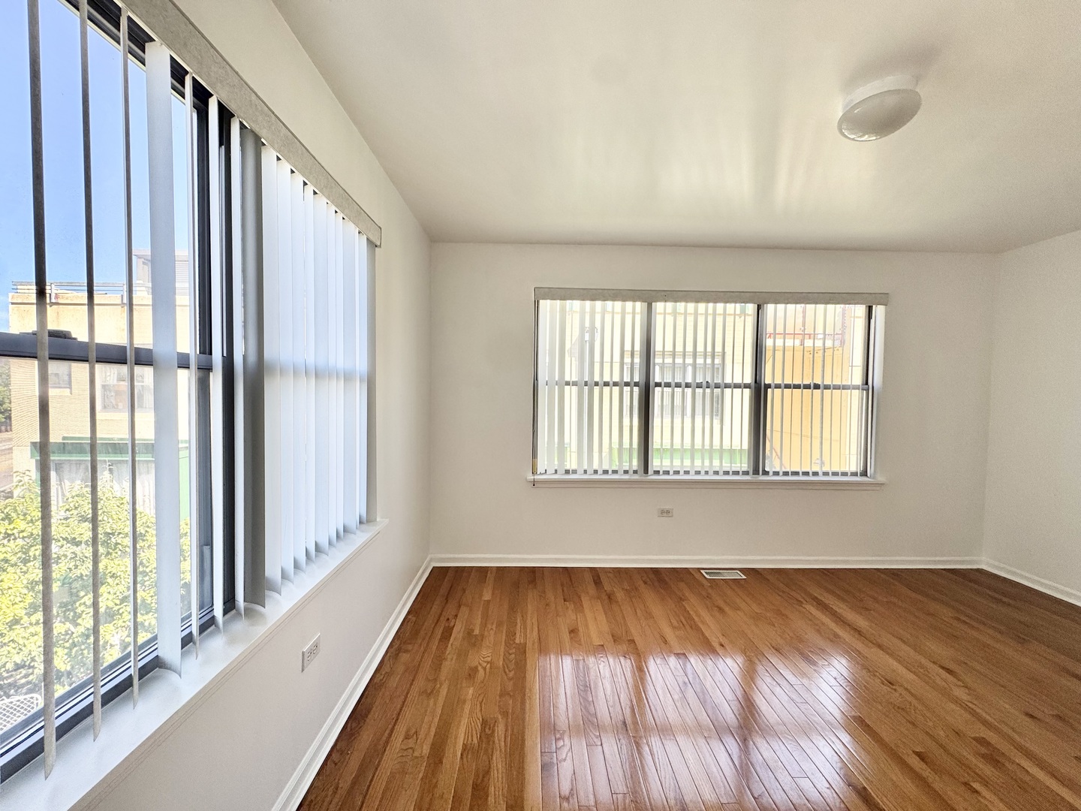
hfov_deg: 102.1
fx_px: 437
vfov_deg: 85.7
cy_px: 406
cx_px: 540
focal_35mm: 14
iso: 40
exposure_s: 1/309
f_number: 2.2
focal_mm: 2.22
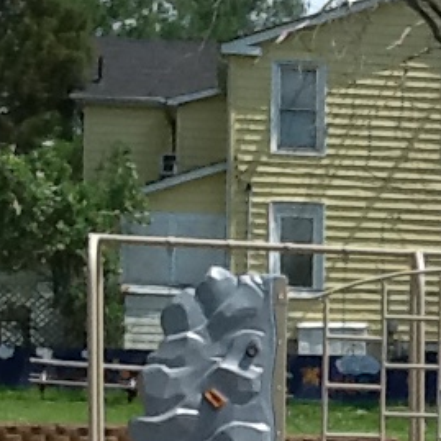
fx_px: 2003
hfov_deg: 12.0
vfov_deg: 12.3
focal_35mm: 139
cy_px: 534
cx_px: 674
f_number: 2.4
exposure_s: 1/1163
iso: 40
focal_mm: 2.03
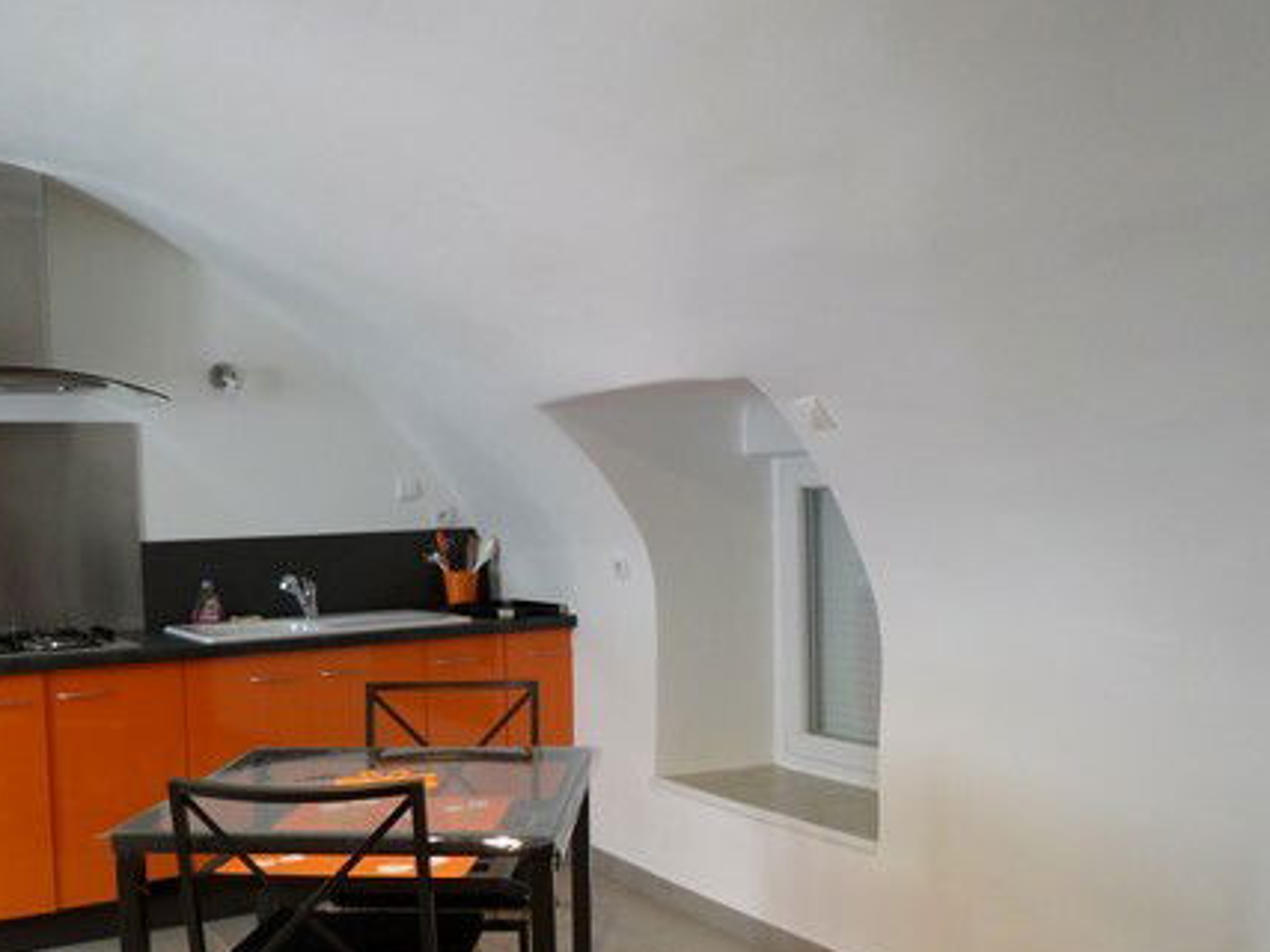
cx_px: 509
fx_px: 1320
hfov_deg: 51.0
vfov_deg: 39.3
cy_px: 610
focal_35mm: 36
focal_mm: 4.3
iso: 200
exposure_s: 1/20
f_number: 3.1
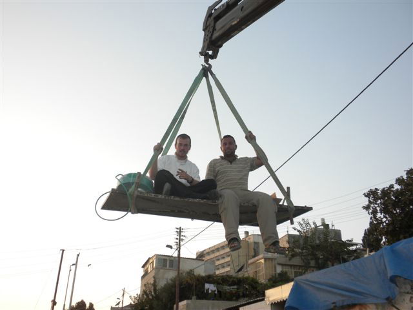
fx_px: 441
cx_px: 206
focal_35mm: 37
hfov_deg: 50.1
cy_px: 155
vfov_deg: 38.7
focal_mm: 6.6
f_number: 3.5
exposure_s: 1/117
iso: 90
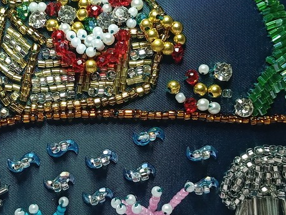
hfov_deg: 26.6
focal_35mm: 73
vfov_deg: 20.1
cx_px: 106
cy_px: 77
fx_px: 603
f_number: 1.8
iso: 206
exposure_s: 1/50
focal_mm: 4.25
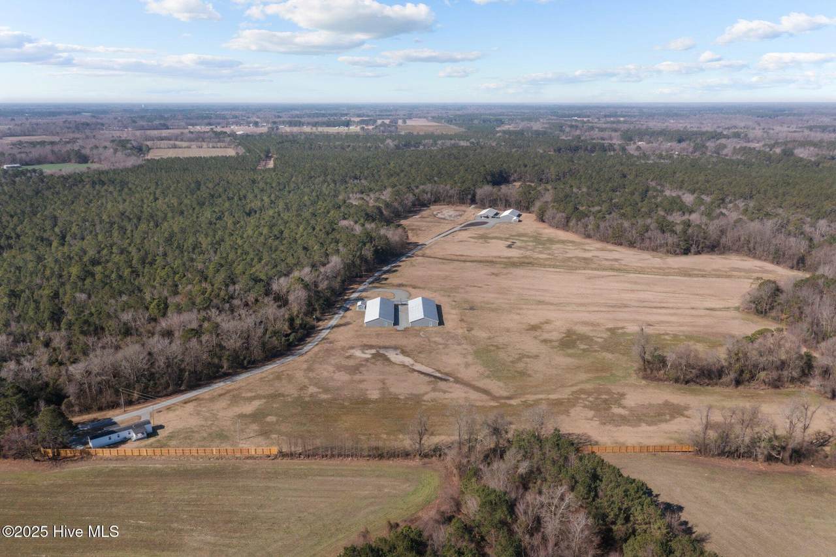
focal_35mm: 28
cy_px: 278
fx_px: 650
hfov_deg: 65.5
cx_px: 418
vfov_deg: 46.4
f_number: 7.1
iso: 200
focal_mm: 10.26
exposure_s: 1/200
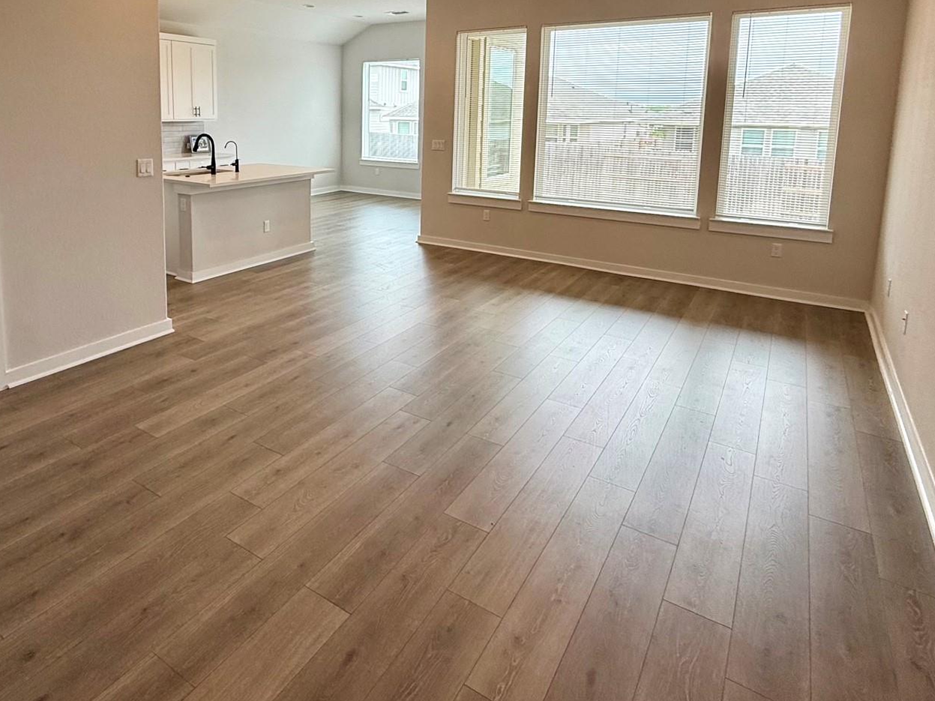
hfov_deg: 72.7
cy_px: 190
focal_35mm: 23
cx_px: 352
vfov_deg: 56.4
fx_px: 621
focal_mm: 2.22
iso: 64
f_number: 2.2
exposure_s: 1/148
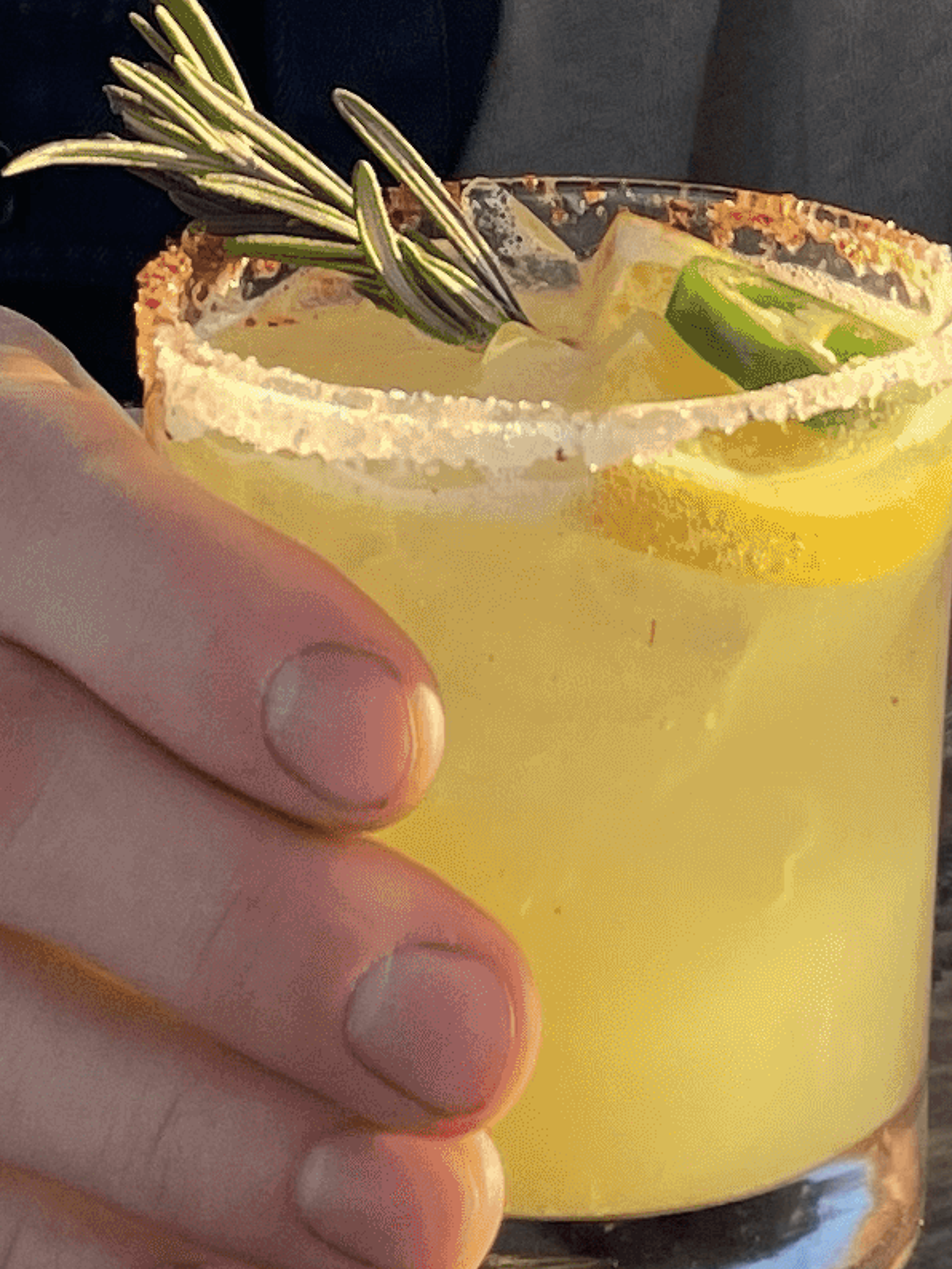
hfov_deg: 11.2
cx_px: 810
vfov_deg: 13.7
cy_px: -841
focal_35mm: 132
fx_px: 4838
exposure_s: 1/988
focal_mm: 4.2
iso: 50
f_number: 1.6
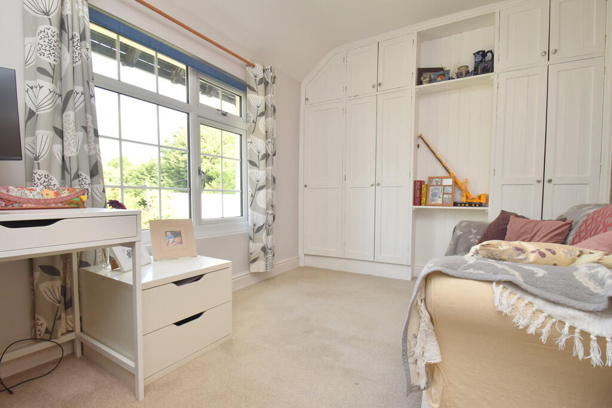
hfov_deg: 95.0
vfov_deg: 72.1
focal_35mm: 16
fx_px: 281
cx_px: 306
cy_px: 204
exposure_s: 1/60
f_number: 9
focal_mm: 11
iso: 450
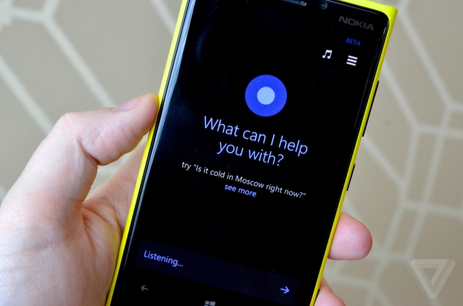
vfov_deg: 22.5
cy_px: 153
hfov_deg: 33.5
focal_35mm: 60
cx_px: 232
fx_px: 770
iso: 1600
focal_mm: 40
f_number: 10
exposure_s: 1/100
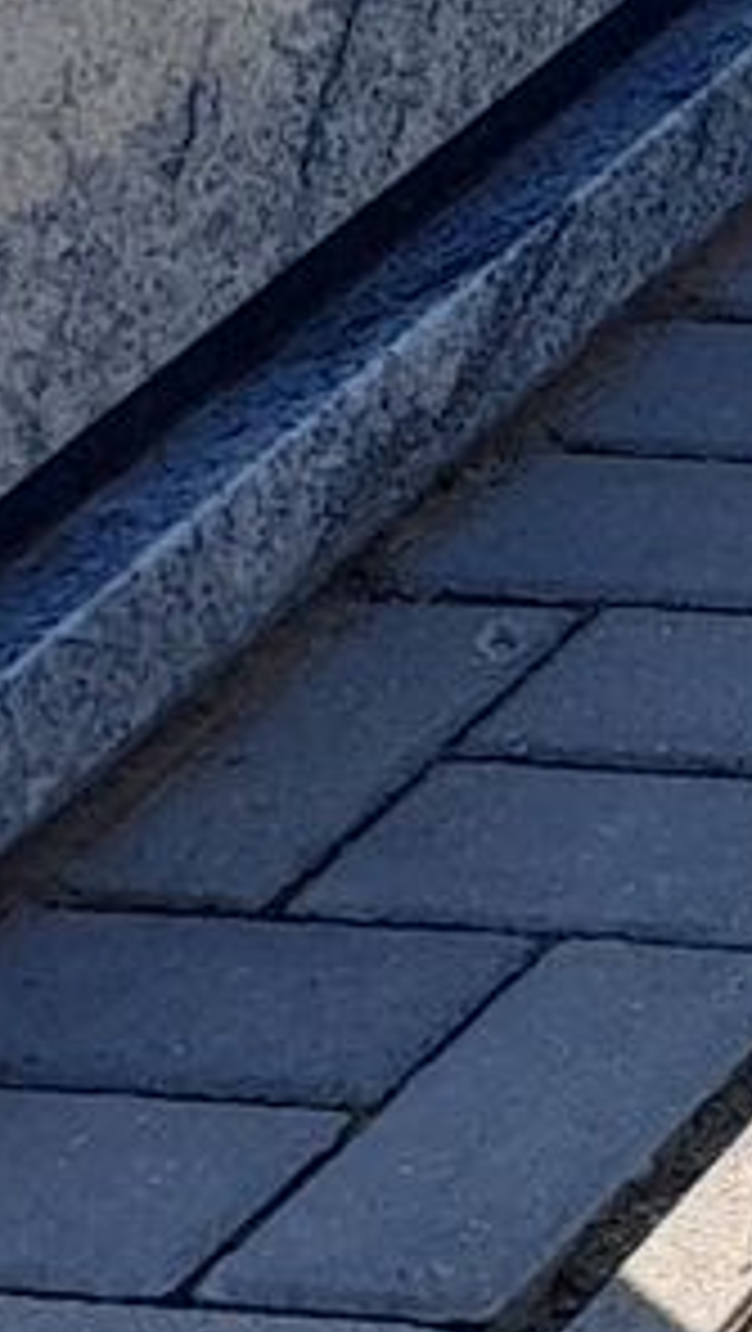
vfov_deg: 11.5
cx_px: 3877
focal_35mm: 184
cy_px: -122
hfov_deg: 5.1
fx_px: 6508
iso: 20
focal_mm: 4.6
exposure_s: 1/384
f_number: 2
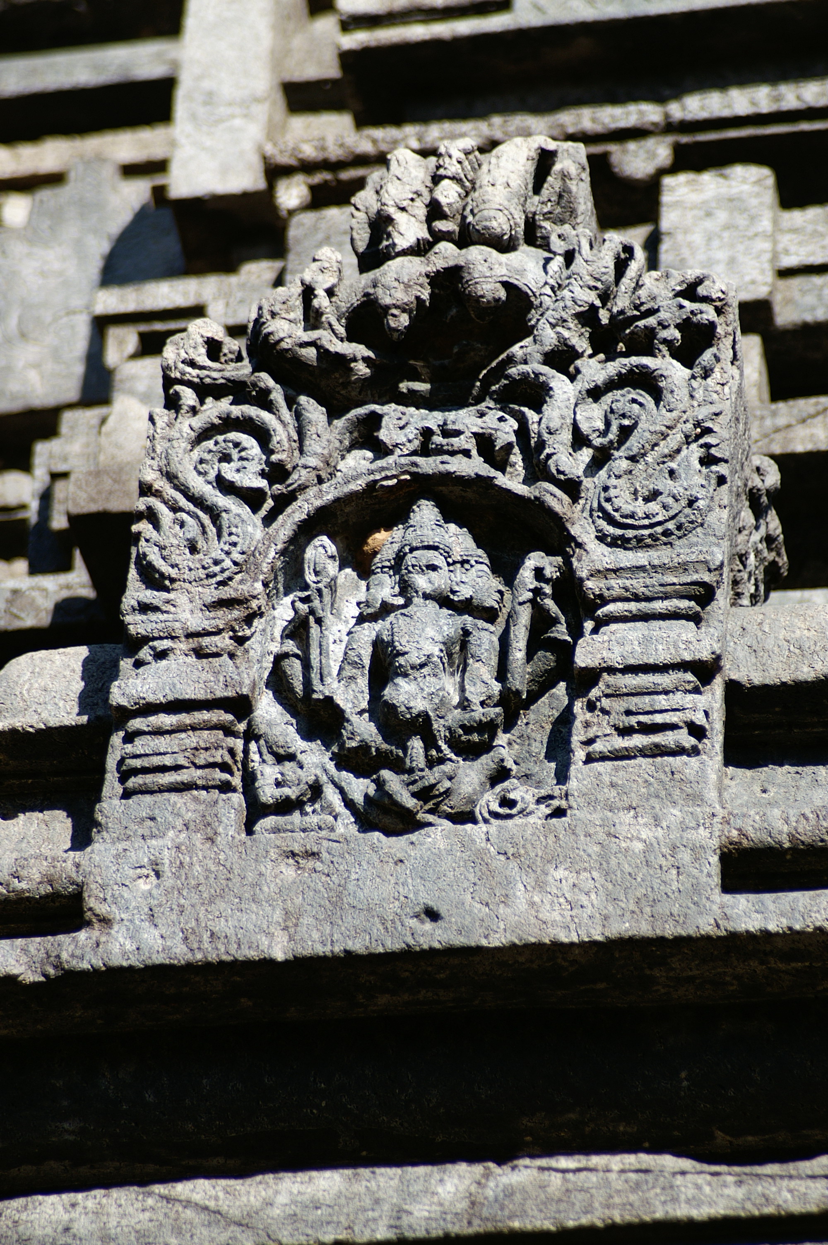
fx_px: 5443
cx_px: 414
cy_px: 622
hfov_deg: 8.7
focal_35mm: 158
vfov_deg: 13.1
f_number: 4.5
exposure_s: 1/640
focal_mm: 105
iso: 100
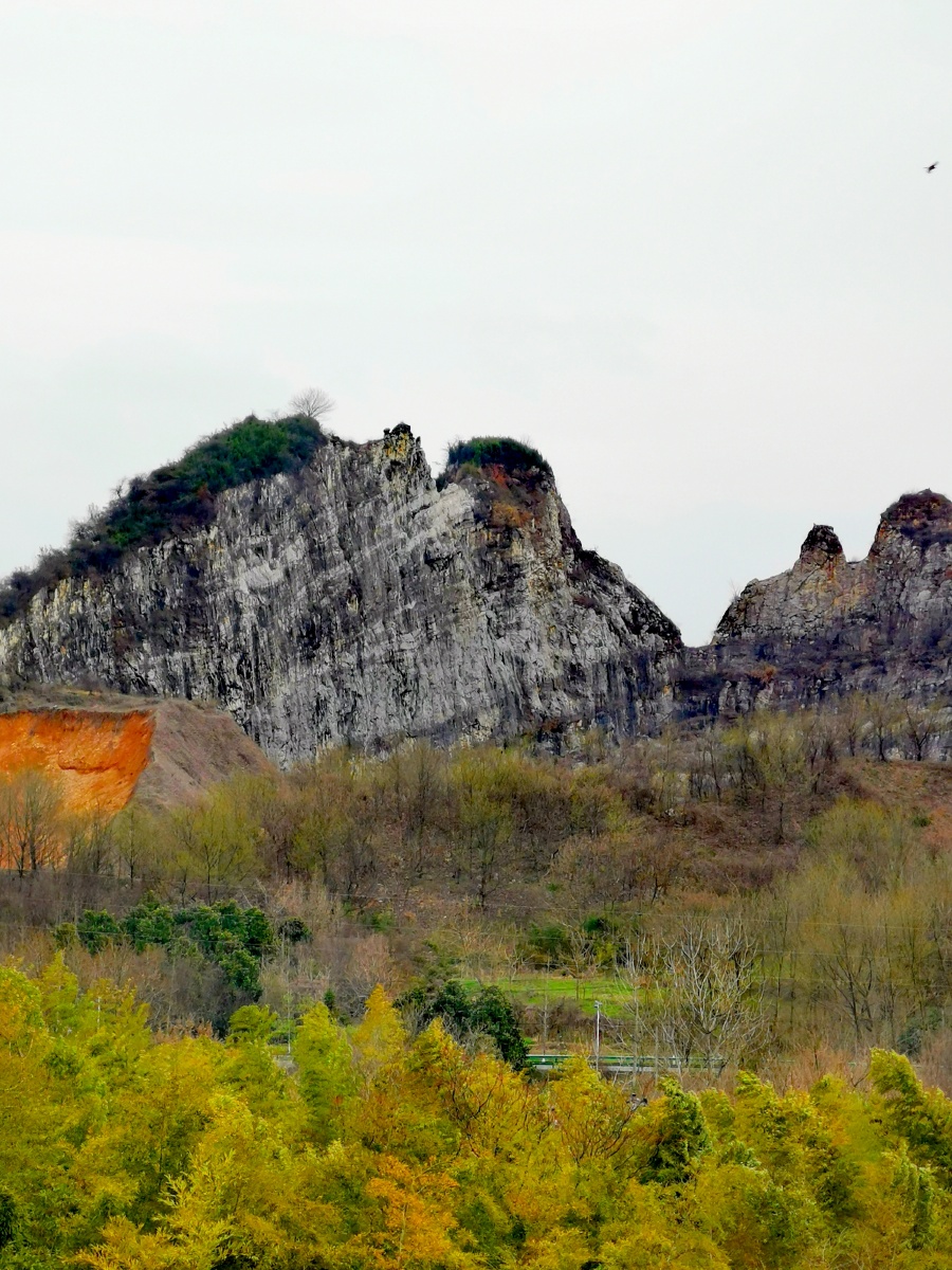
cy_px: 635
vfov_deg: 18.4
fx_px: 3924
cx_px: 476
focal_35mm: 107
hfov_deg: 13.8
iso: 50
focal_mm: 7.48
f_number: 2.4
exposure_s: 1/466
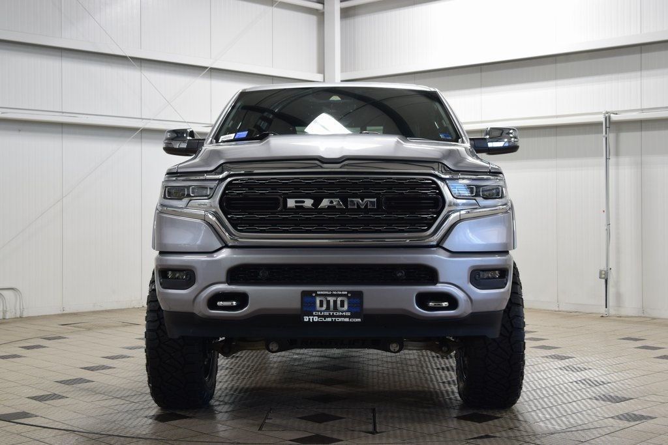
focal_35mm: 52
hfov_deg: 37.8
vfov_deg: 25.8
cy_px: 222
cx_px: 334
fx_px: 974
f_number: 6.3
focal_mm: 35
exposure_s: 1/15
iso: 450
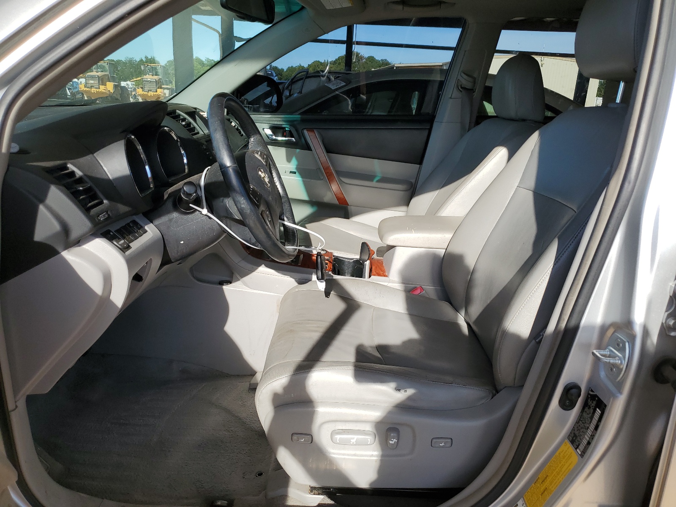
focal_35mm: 26
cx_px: 338
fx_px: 508
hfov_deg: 67.3
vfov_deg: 53.1
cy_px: 254
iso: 50
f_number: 1.5
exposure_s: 1/1429
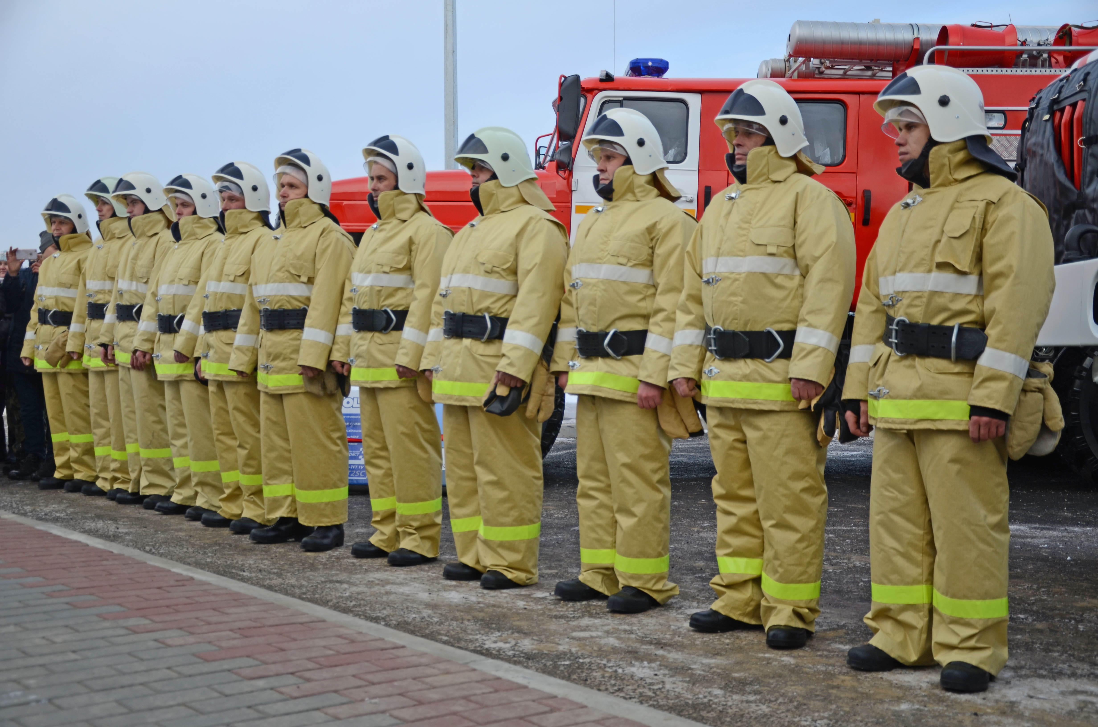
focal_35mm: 45
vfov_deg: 29.7
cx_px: 549
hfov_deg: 43.7
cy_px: 364
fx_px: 1370
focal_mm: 30
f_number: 4.2
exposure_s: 1/200
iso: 100
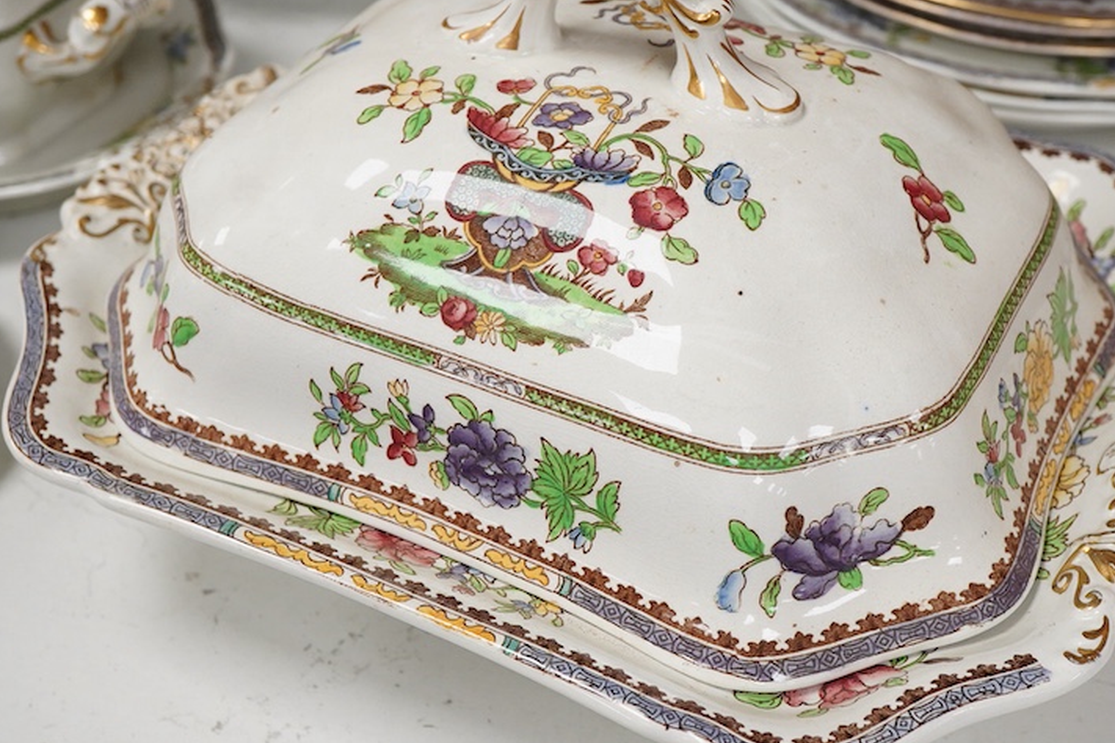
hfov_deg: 35.0
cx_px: 594
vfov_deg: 23.8
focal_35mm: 57
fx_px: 1765
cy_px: 340
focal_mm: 30
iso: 1250
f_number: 9
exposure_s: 1/125
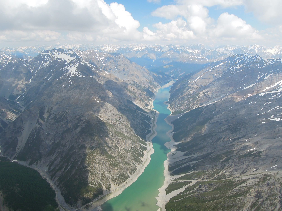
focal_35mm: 24
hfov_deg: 71.6
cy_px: 106
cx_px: 141
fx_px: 196
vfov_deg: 56.8
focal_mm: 4.3
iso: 160
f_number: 4
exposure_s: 1/1250
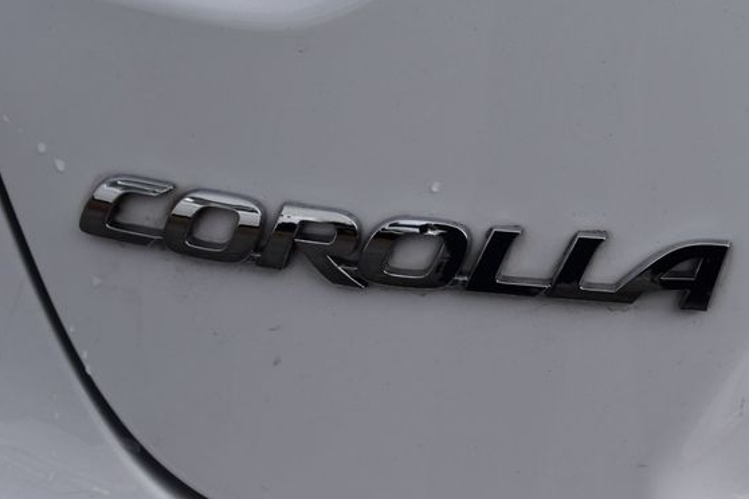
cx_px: 391
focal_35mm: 95
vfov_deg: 14.5
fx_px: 1967
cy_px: 259
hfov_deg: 21.6
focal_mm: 55
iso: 360
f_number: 11
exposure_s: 1/500
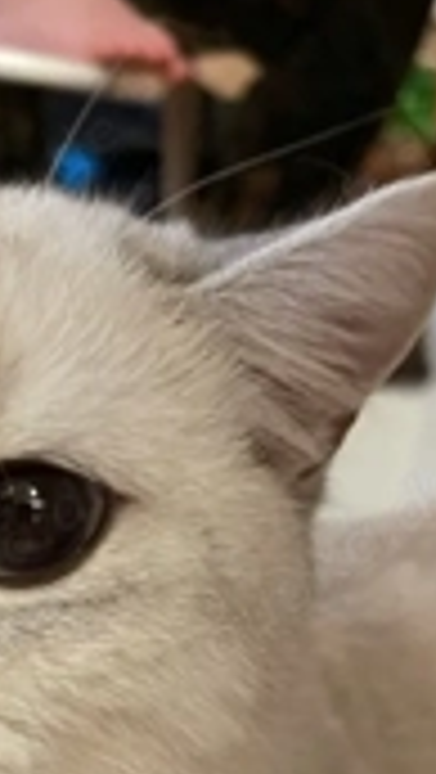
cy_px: 612
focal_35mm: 66
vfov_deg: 31.1
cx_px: 85
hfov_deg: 18.1
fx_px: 1354
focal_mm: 4.2
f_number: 1.6
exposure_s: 1/50
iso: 320
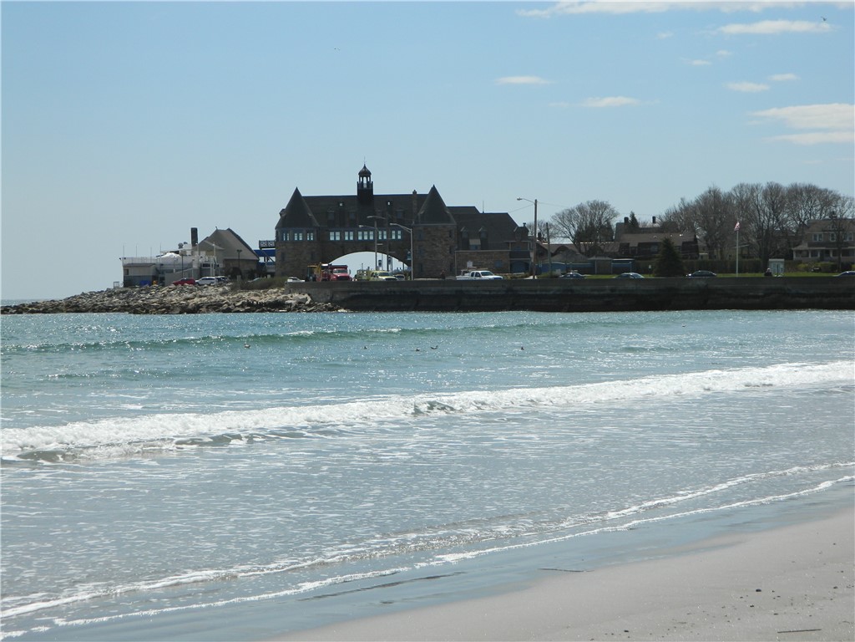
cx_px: 428
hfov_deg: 23.3
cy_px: 321
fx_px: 2075
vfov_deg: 17.6
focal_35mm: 84
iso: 80
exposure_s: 1/200
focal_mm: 15.1
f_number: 11.9
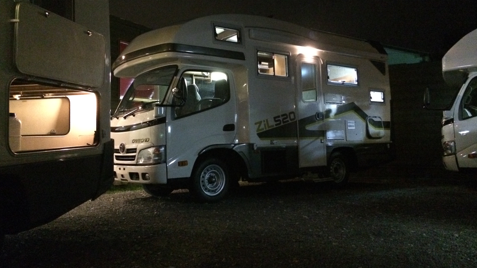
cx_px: 239
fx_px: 417
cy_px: 103
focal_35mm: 33
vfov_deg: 35.5
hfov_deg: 59.5
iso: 1600
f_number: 2.2
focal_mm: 4.12
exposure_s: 1/15
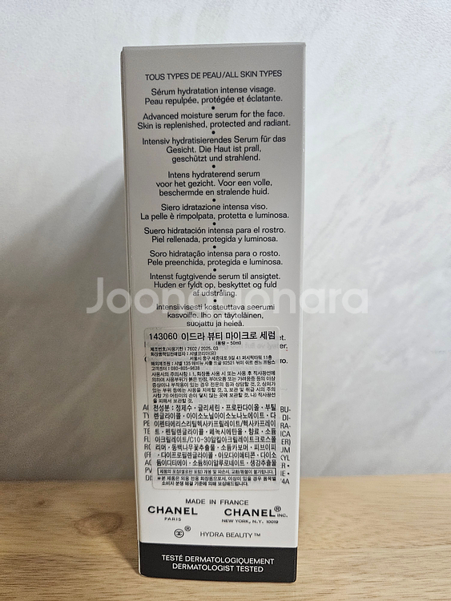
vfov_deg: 73.9
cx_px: 226
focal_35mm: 23
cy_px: 300
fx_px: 399
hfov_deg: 58.9
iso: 640
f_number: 1.8
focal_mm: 5.4
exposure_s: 1/240
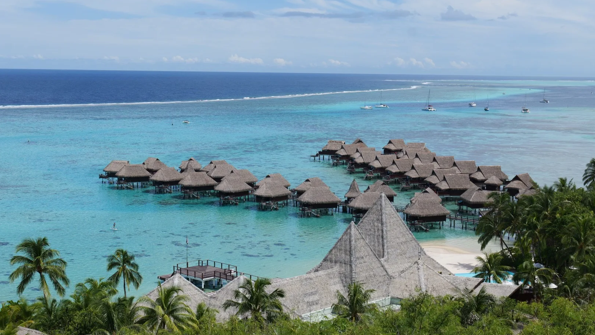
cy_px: 195
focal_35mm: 59
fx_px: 931
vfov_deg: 20.4
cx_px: 298
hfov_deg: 35.4
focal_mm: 56
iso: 100
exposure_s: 1/320
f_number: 8
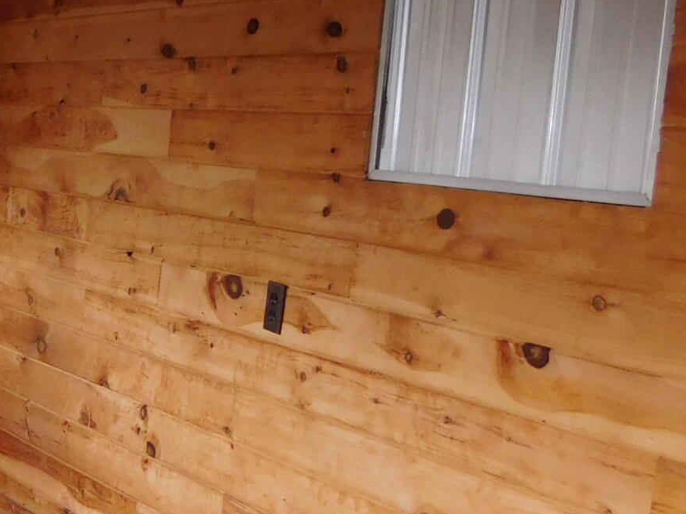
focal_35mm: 79
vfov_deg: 18.6
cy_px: 315
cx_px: -288
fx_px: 1566
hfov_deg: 21.5
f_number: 3
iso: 125
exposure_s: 1/100
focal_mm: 4
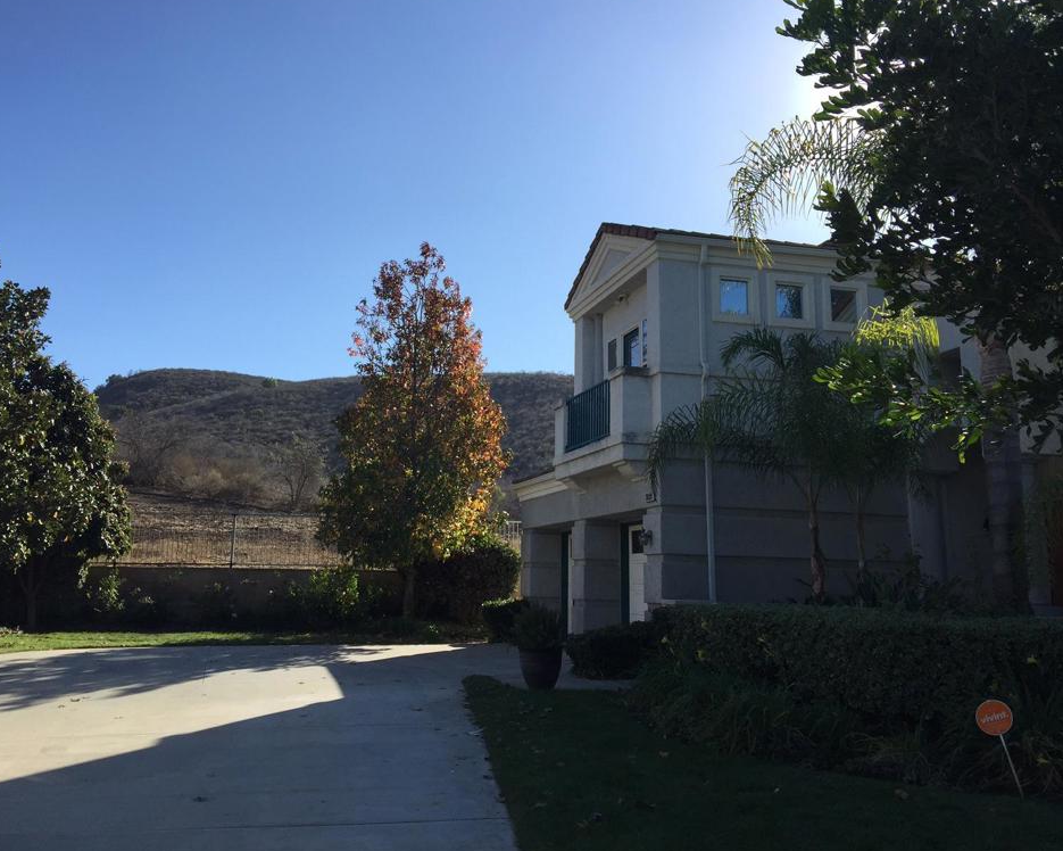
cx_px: 501
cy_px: 421
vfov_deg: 47.1
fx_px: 975
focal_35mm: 31
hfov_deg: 57.1
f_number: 2.2
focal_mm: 4.15
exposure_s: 1/1721
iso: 32
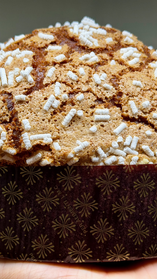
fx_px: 518
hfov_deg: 17.2
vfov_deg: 30.2
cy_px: 139
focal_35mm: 70
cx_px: 75
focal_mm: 6.76
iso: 64
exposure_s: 1/100
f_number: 1.78
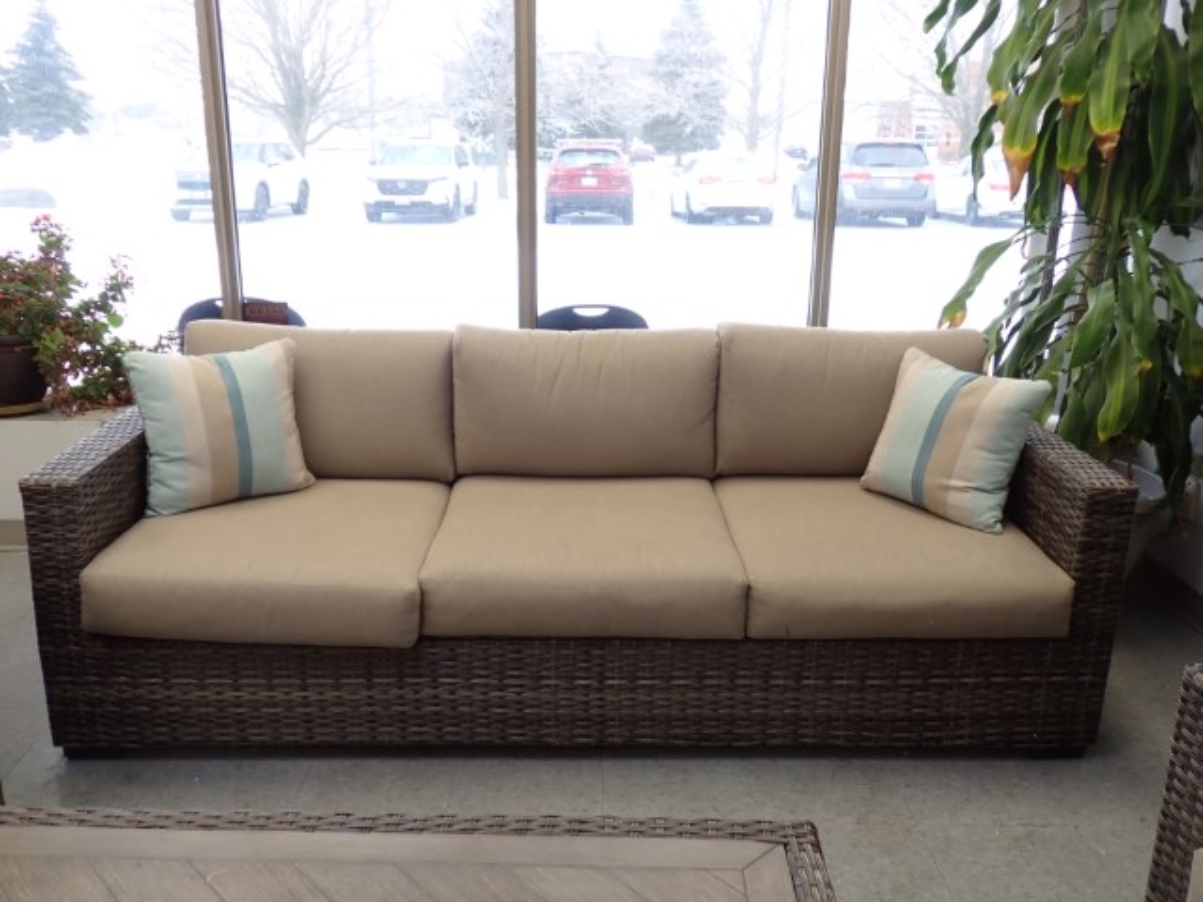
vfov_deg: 46.8
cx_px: 602
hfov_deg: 60.0
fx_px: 1043
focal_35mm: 30
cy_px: 451
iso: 160
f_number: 2.3
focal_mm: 5.4
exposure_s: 1/60
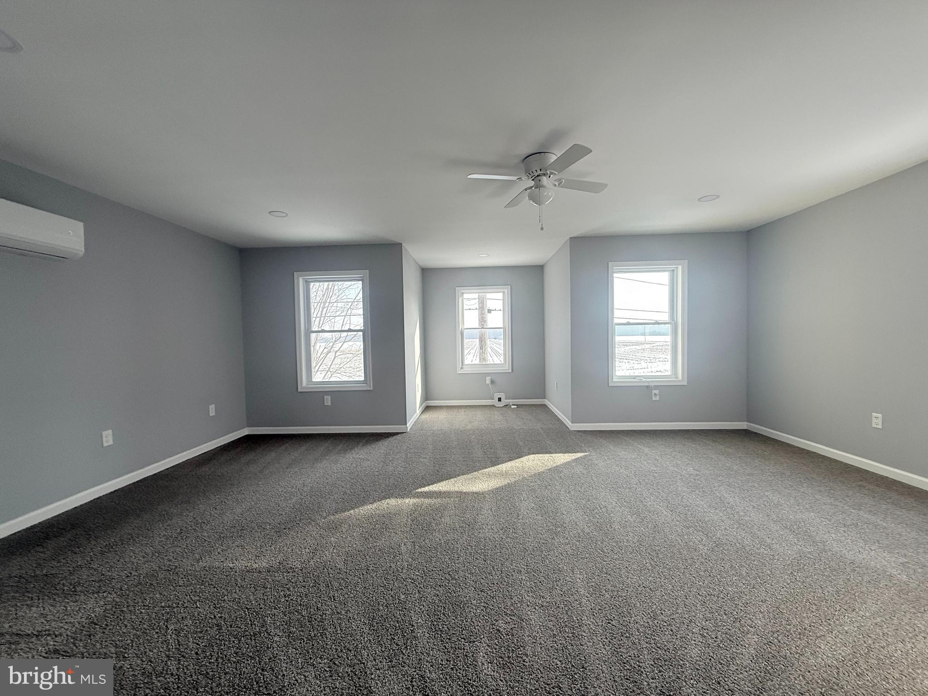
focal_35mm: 14
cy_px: 348
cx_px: 464
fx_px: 375
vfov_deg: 85.7
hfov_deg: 102.1
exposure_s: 1/246
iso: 64
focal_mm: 2.22
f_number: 2.2
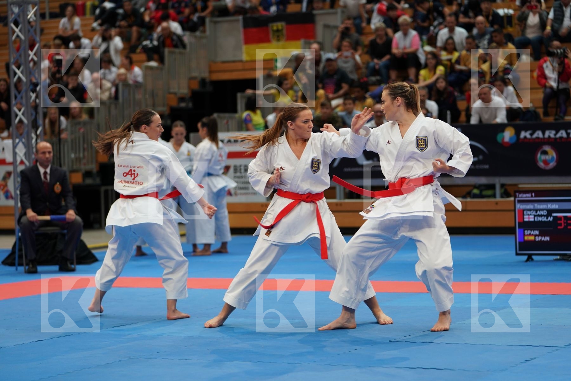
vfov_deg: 14.4
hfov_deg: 21.5
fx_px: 1507
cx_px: 286
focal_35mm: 95
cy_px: 190
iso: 640
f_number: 2.8
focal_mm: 95
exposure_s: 1/500
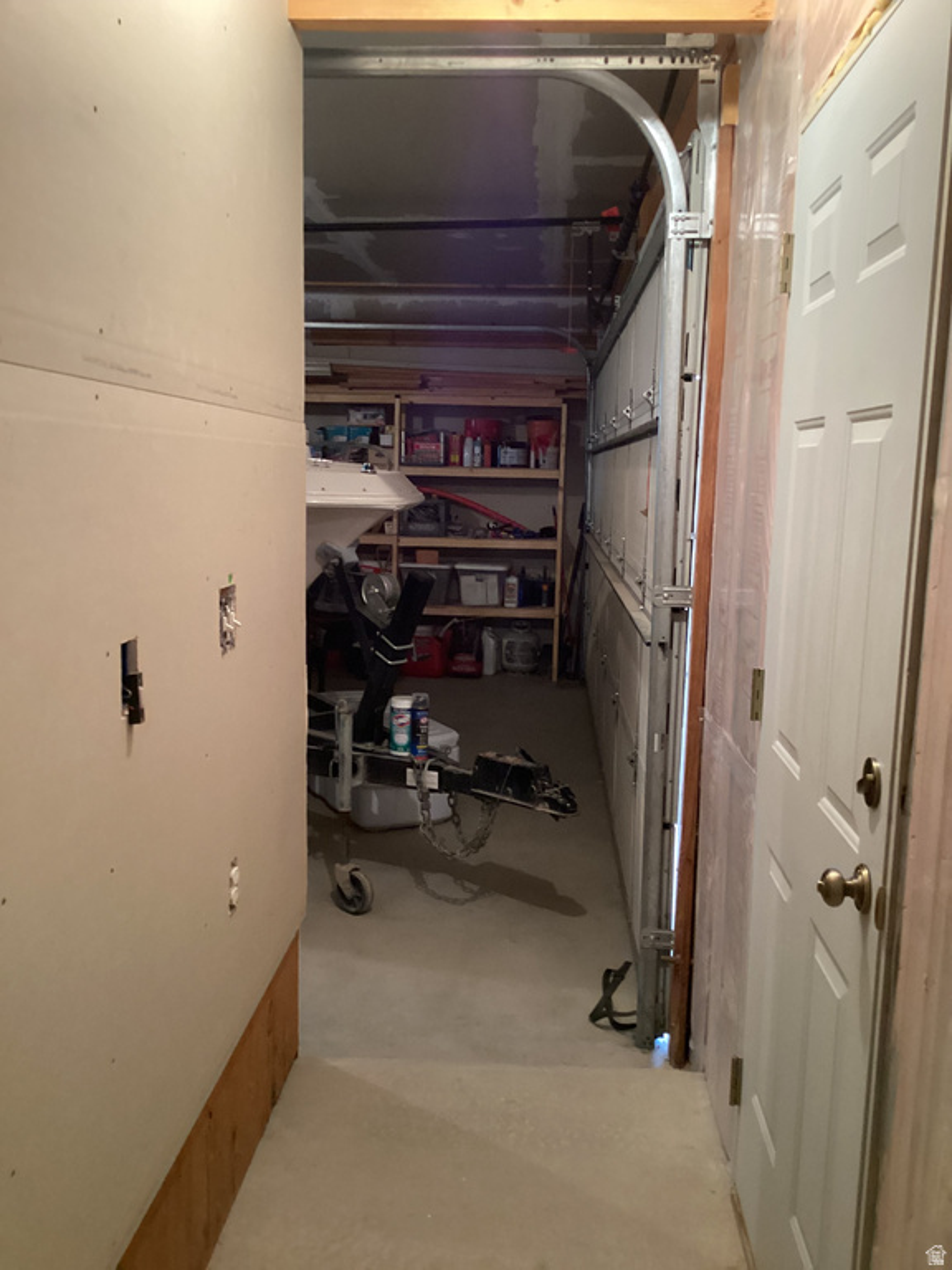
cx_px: 476
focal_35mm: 31
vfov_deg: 58.4
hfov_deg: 45.4
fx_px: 1137
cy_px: 635
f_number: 2.4
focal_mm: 3.3
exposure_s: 1/30
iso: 400
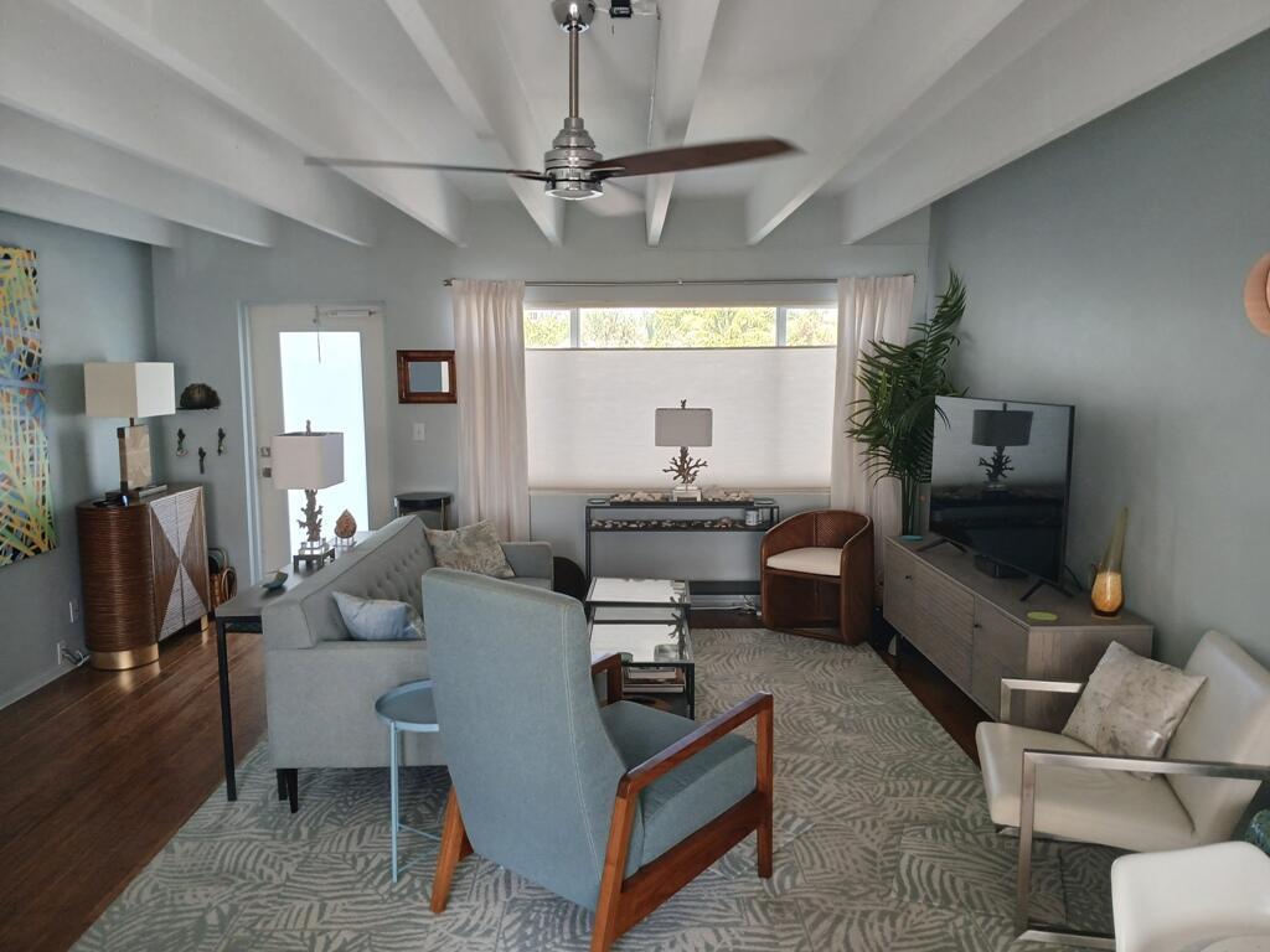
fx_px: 954
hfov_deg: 67.3
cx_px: 635
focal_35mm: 26
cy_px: 476
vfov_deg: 53.1
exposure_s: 1/60
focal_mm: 3.98
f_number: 1.8
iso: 100
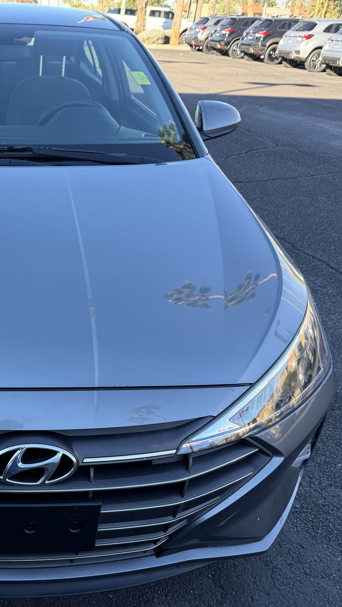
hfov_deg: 31.0
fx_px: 564
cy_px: 302
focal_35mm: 35
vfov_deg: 56.6
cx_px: -9
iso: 80
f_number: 1.78
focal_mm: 6.76
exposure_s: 1/456
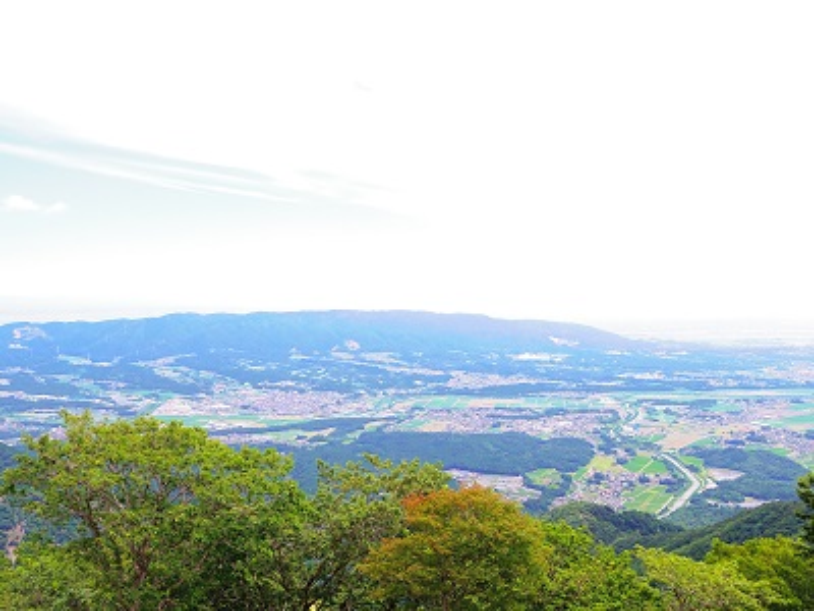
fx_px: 752
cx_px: 407
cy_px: 306
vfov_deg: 44.2
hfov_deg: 56.8
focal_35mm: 32
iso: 100
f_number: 4
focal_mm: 6.9
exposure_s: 1/100
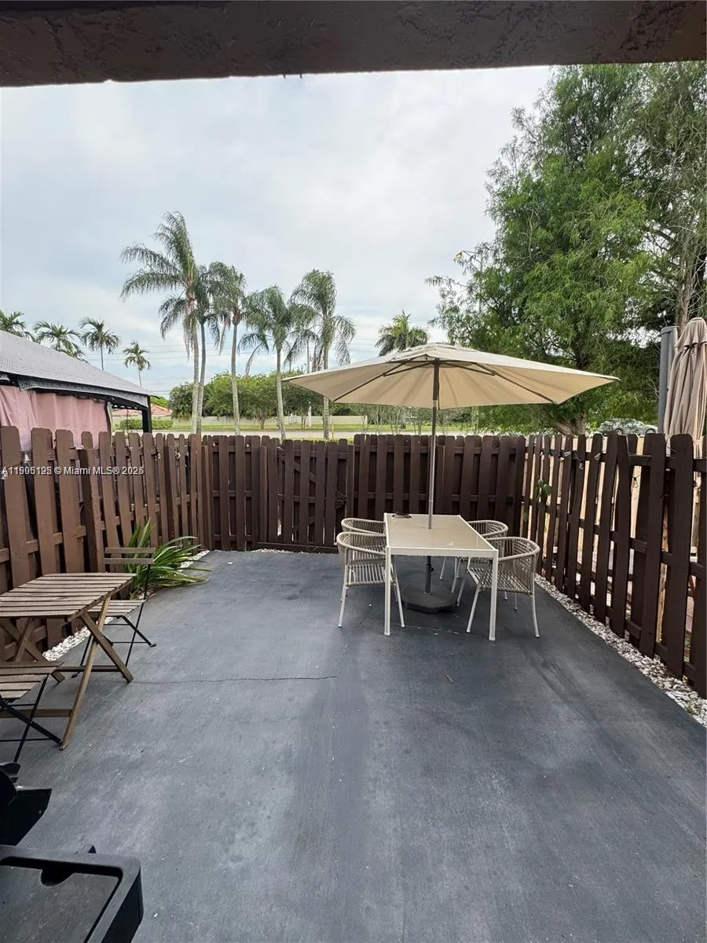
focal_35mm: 14
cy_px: 472
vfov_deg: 102.1
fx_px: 381
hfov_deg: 85.7
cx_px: 354
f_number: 2.2
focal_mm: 2.22
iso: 40
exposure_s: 1/178
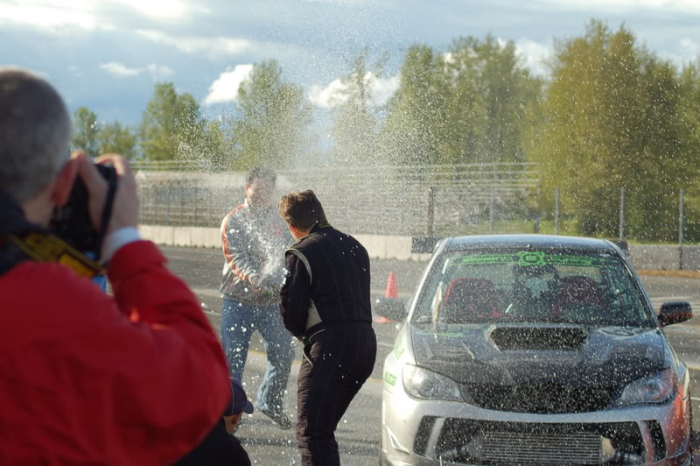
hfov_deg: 19.5
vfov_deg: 13.0
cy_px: 233
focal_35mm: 105
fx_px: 2040
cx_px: 350
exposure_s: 1/500
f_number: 5.6
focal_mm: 70
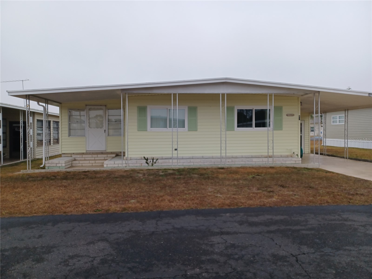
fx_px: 269
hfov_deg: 69.4
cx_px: 186
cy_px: 140
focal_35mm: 25
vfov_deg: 54.9
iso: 40
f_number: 1.8
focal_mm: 4.6
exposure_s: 1/100
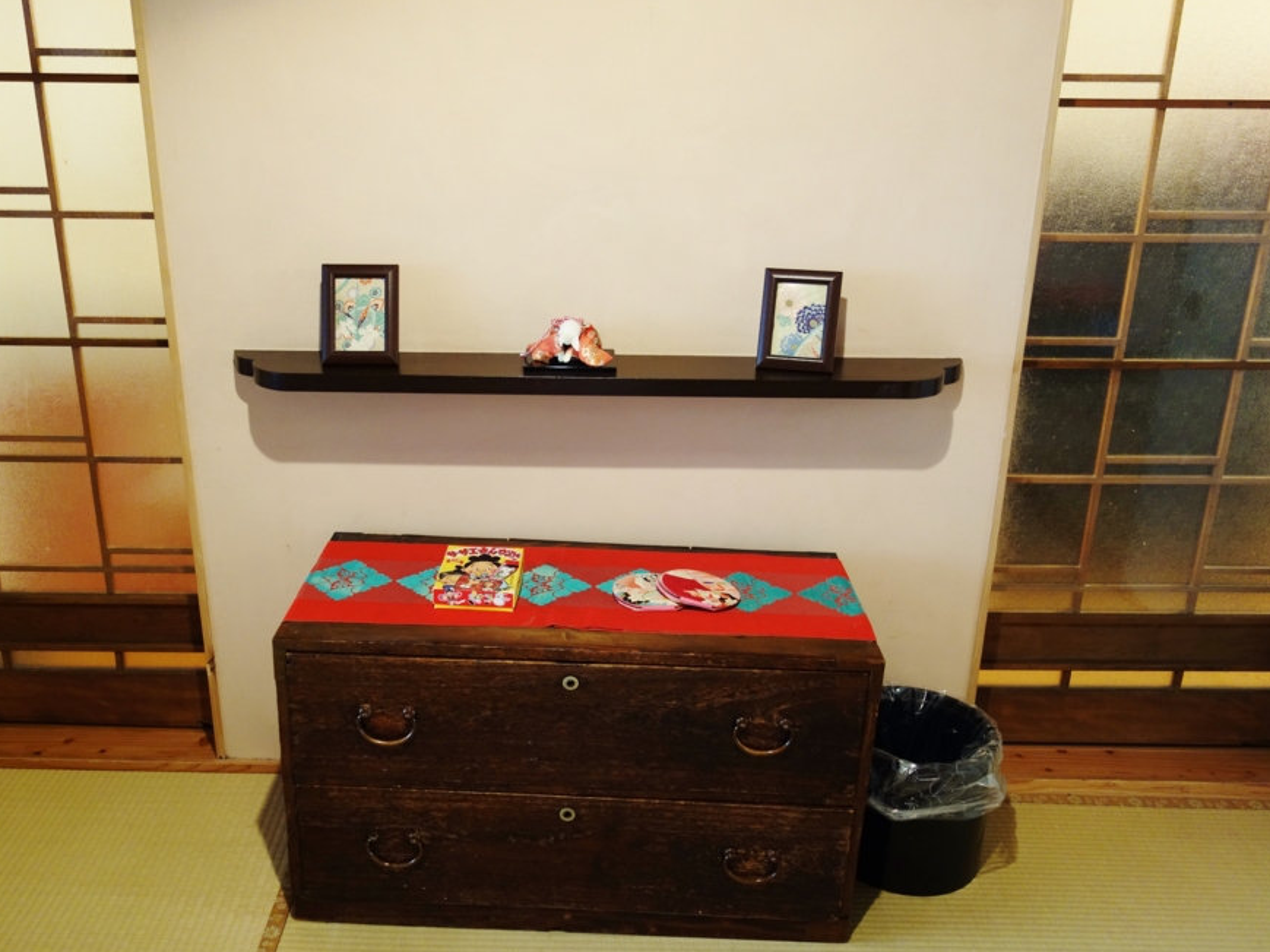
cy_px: 485
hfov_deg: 58.3
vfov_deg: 45.4
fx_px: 1137
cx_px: 583
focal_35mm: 31
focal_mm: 10.4
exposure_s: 1/30
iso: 400
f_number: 1.8
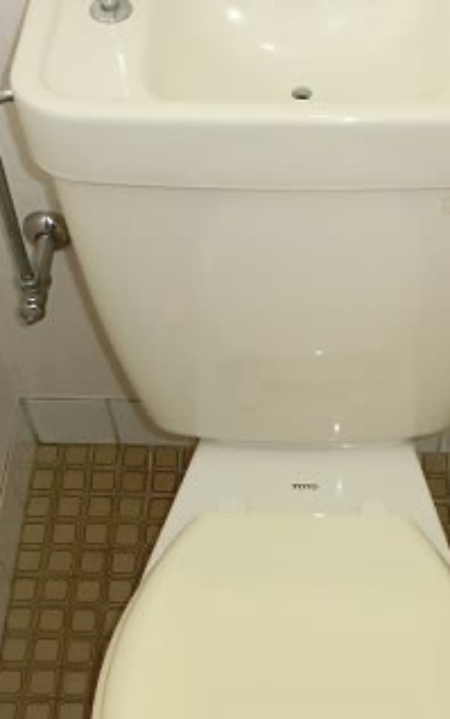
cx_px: 334
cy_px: 433
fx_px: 1137
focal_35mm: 58
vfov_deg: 35.0
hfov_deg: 22.2
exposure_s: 1/60
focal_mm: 4.24
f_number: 3
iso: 400
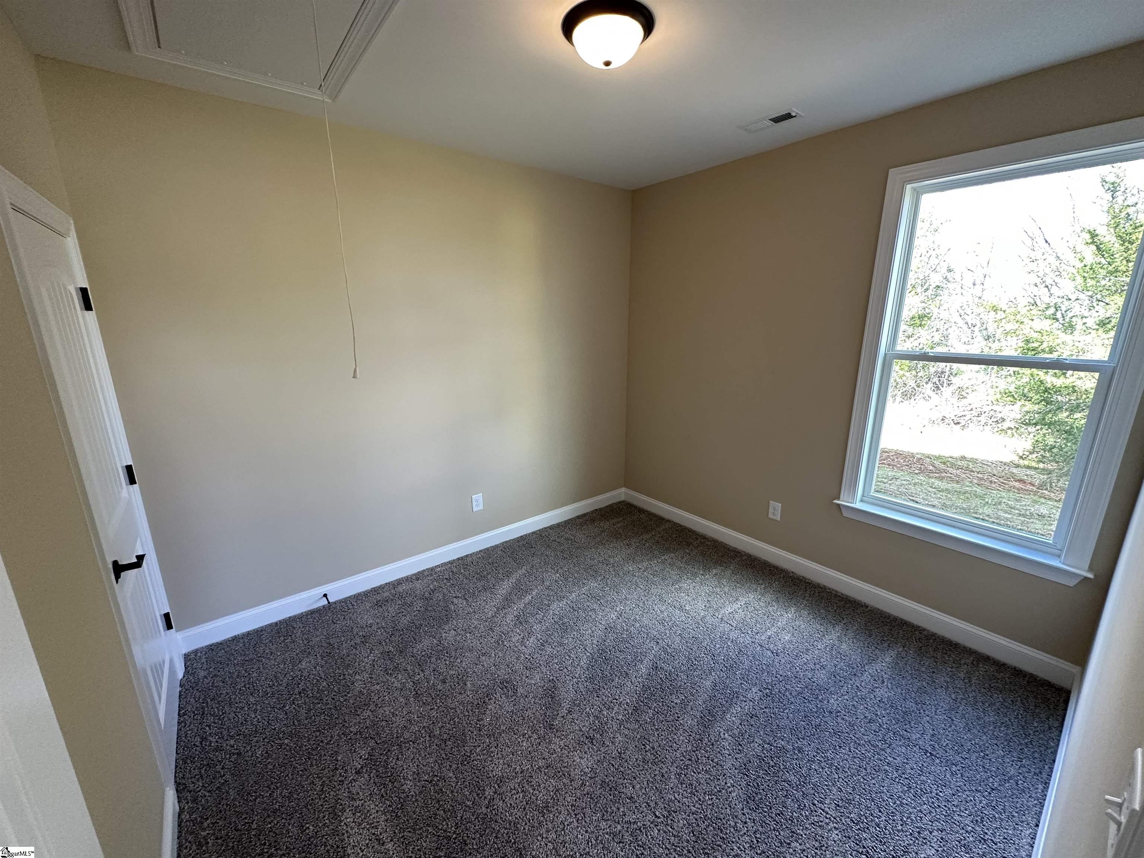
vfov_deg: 85.7
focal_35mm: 14
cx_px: 572
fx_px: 463
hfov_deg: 102.1
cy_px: 429
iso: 200
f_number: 2.2
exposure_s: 1/120
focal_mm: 2.22
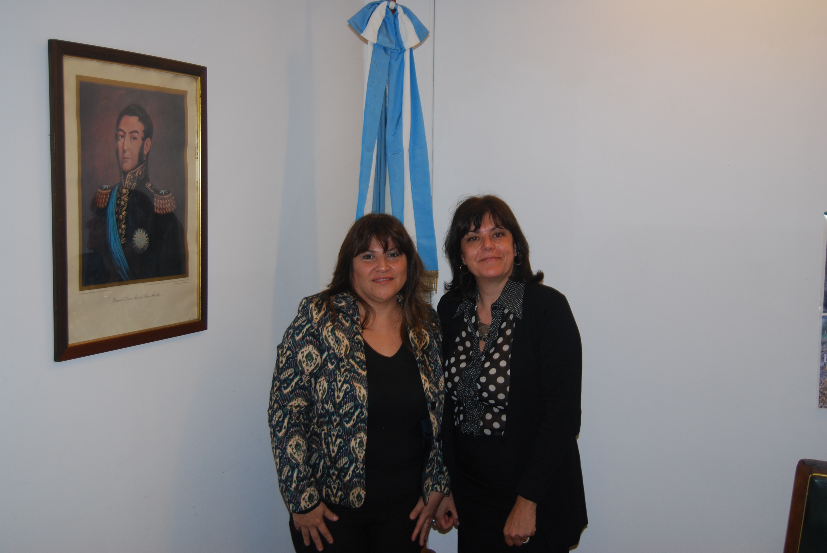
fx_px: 897
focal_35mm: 39
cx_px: 414
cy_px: 276
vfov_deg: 34.3
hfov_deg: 49.5
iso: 200
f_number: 4
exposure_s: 1/60
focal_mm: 26
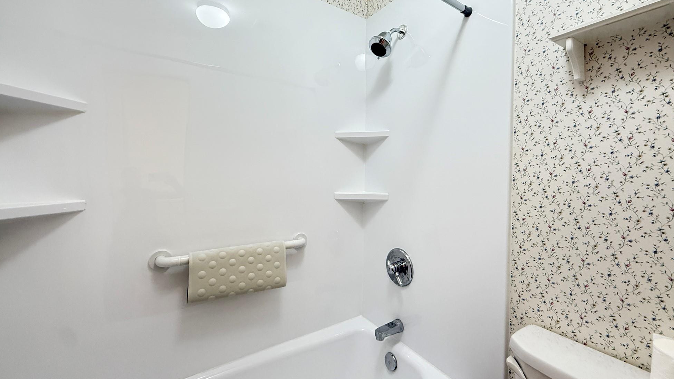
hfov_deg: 99.3
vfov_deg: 67.0
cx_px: 351
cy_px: 174
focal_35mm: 16
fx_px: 286
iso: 320
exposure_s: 1/120
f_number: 2.2
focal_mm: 2.22
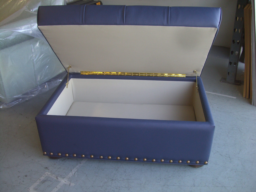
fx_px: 281
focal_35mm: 38
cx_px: 128
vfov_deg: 37.7
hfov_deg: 49.0
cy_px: 96
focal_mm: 6.2
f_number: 2.7
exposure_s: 1/80
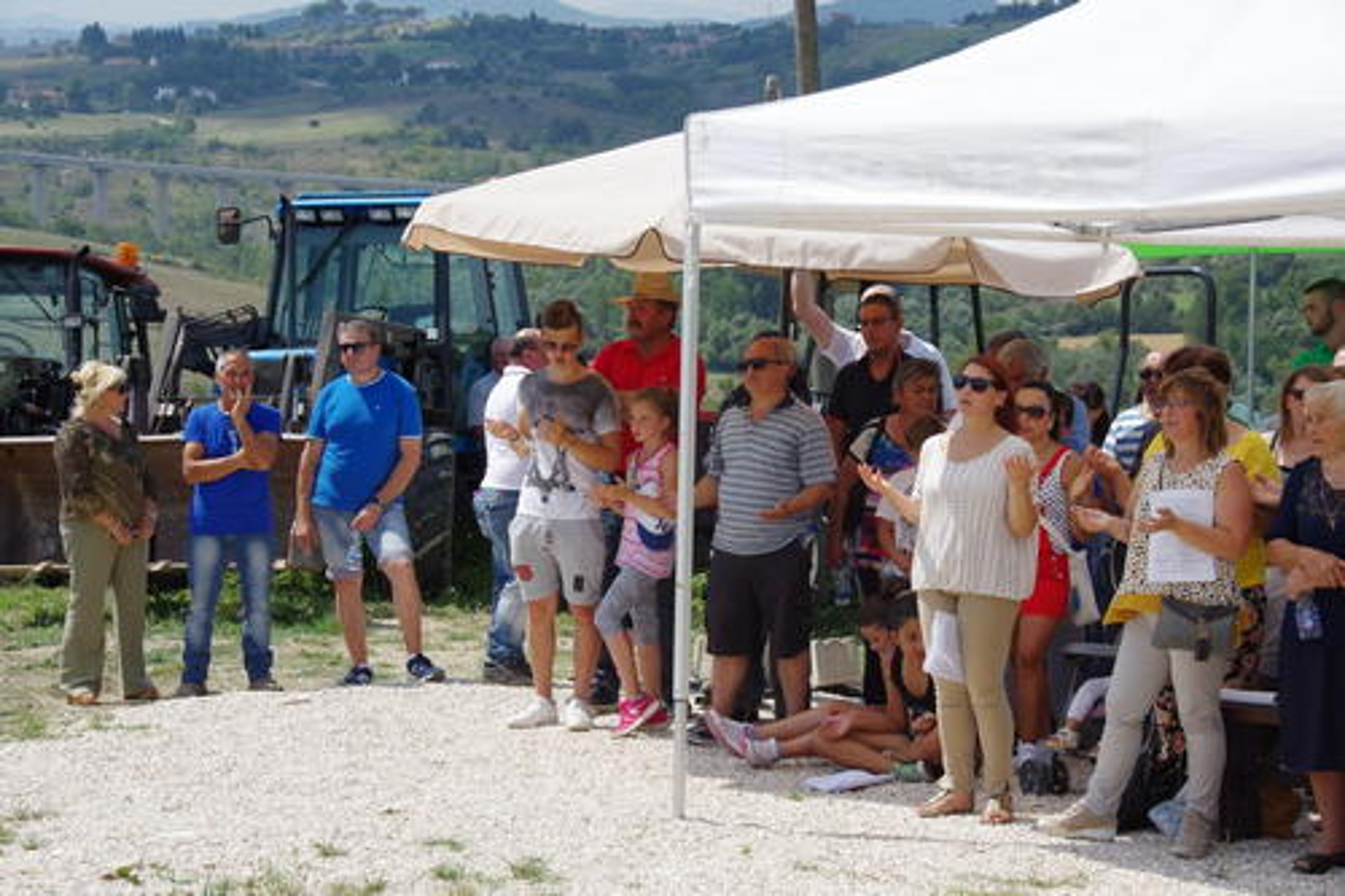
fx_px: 3361
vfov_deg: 15.2
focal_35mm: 90
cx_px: 672
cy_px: 448
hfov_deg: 22.6
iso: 400
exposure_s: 1/320
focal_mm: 60
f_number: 11
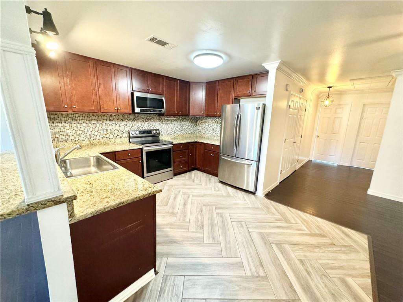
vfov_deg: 85.7
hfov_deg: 102.1
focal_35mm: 14
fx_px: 163
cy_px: 151
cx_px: 202
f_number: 2.2
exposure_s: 1/60
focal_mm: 2.22
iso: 640
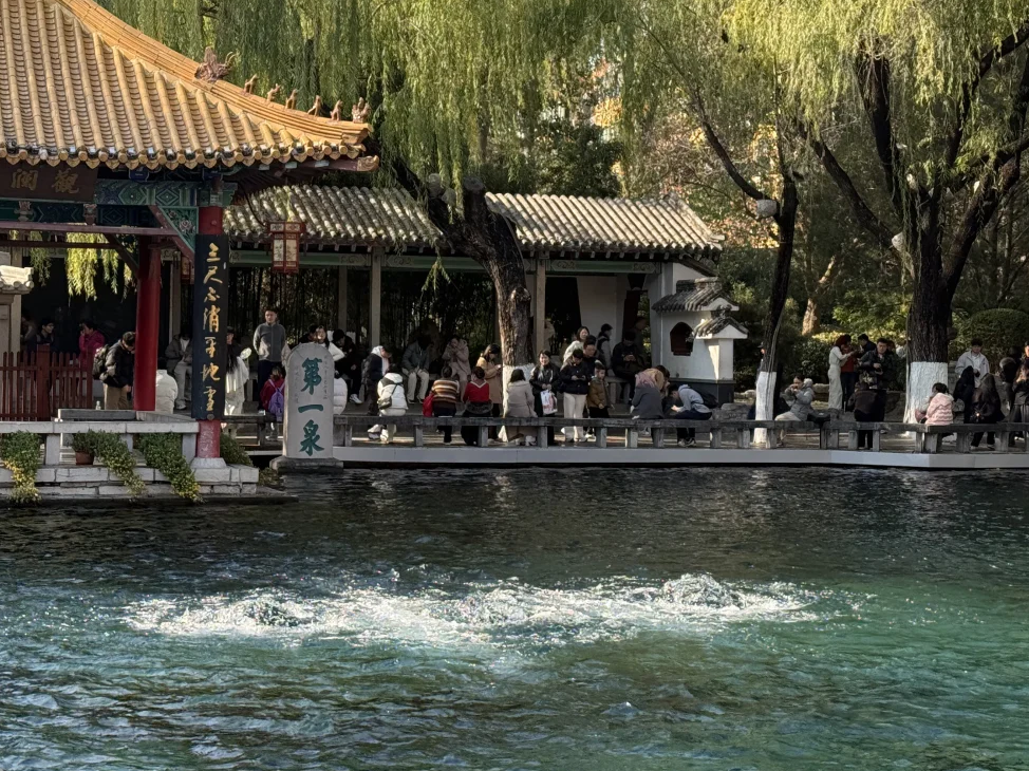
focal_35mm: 71
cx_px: 482
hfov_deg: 27.4
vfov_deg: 20.7
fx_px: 2110
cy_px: 299
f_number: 1.78
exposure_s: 1/1027
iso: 100
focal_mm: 6.76
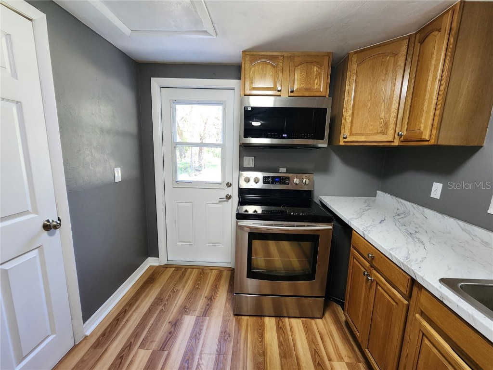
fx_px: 185
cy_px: 185
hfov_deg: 106.2
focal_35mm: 13
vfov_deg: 89.9
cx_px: 246
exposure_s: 1/60
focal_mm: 2.2
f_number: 2.2
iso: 320
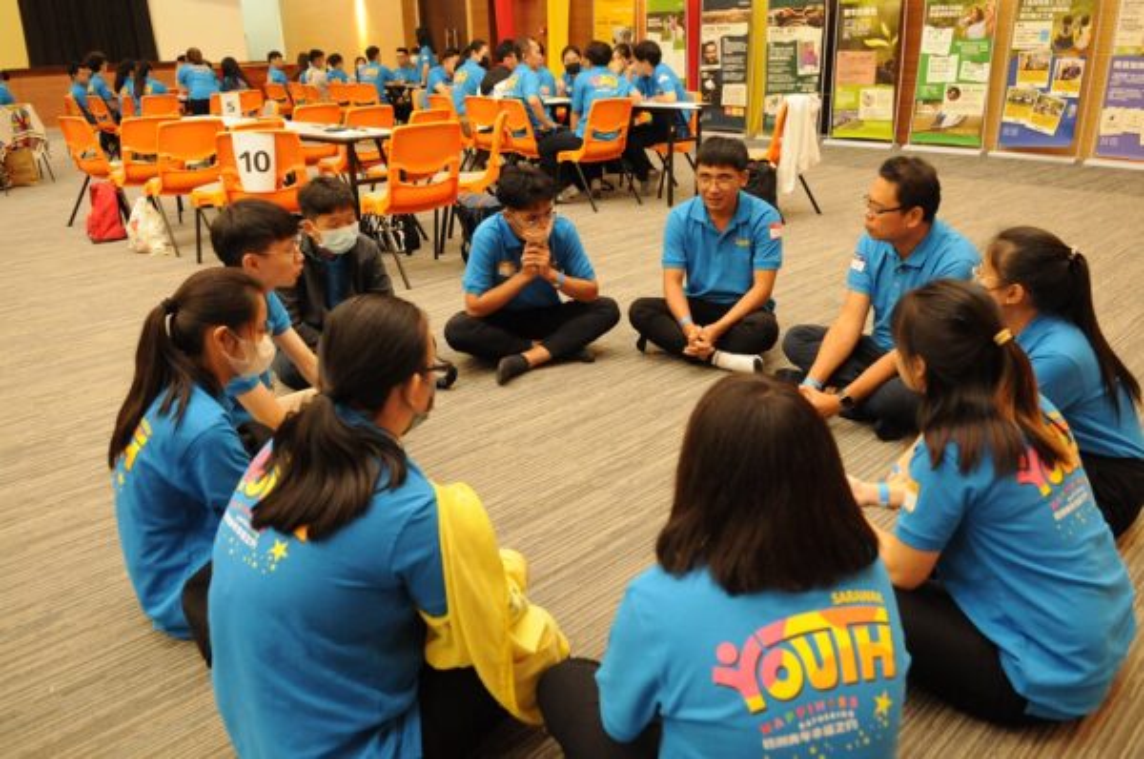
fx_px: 809
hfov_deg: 70.5
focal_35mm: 26
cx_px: 572
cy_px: 380
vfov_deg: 50.3
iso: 2000
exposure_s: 1/40
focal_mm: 17
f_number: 4.5
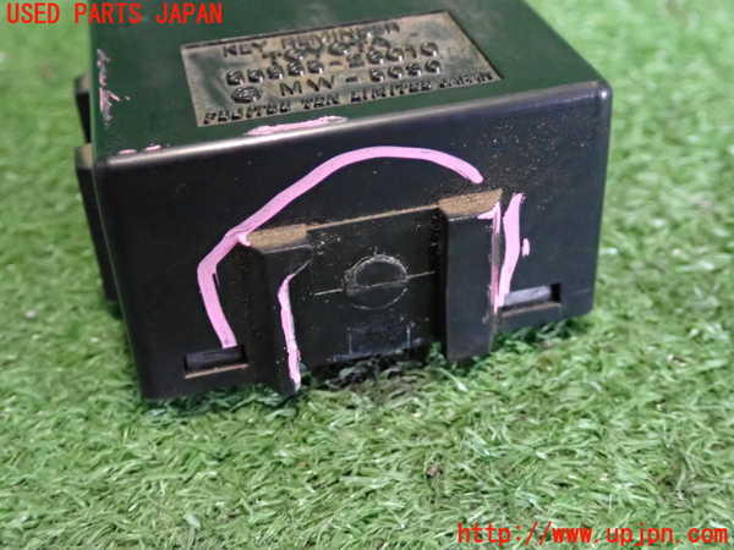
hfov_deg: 42.9
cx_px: 367
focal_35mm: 44
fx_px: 933
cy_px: 275
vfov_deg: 32.9
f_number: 2.9
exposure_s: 1/40
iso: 3200
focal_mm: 7.84
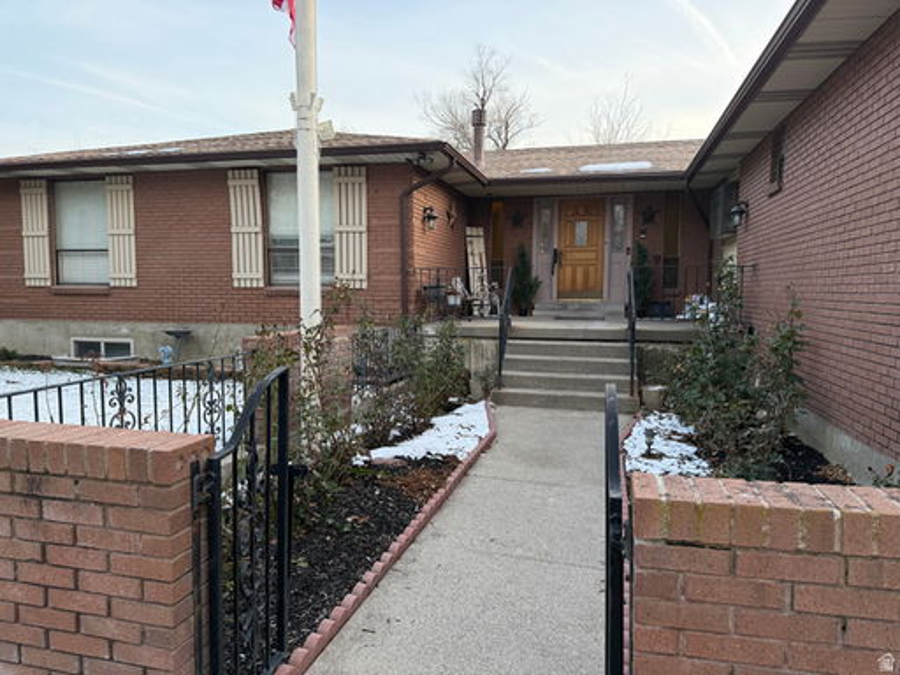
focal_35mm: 24
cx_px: 450
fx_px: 624
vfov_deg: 56.8
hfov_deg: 71.6
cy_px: 338
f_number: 1.78
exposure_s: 1/239
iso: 160
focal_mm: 6.76
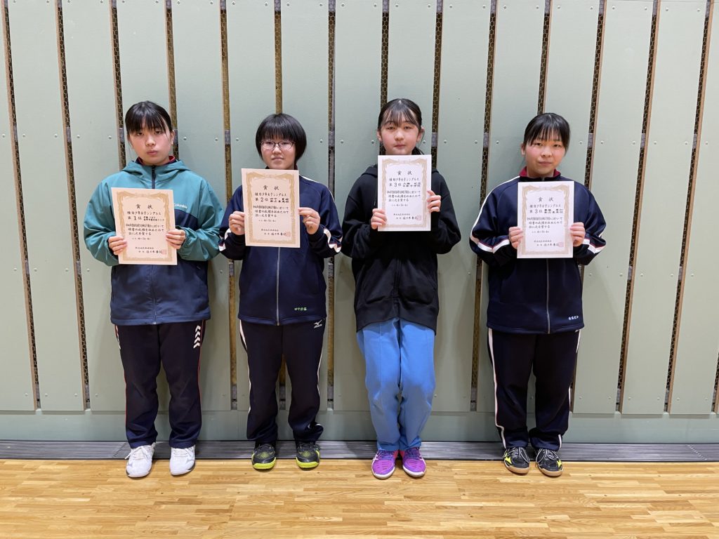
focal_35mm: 26
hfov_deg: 67.3
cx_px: 360
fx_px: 540
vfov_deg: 53.1
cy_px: 270
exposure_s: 1/50
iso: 125
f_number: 1.6
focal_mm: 4.2
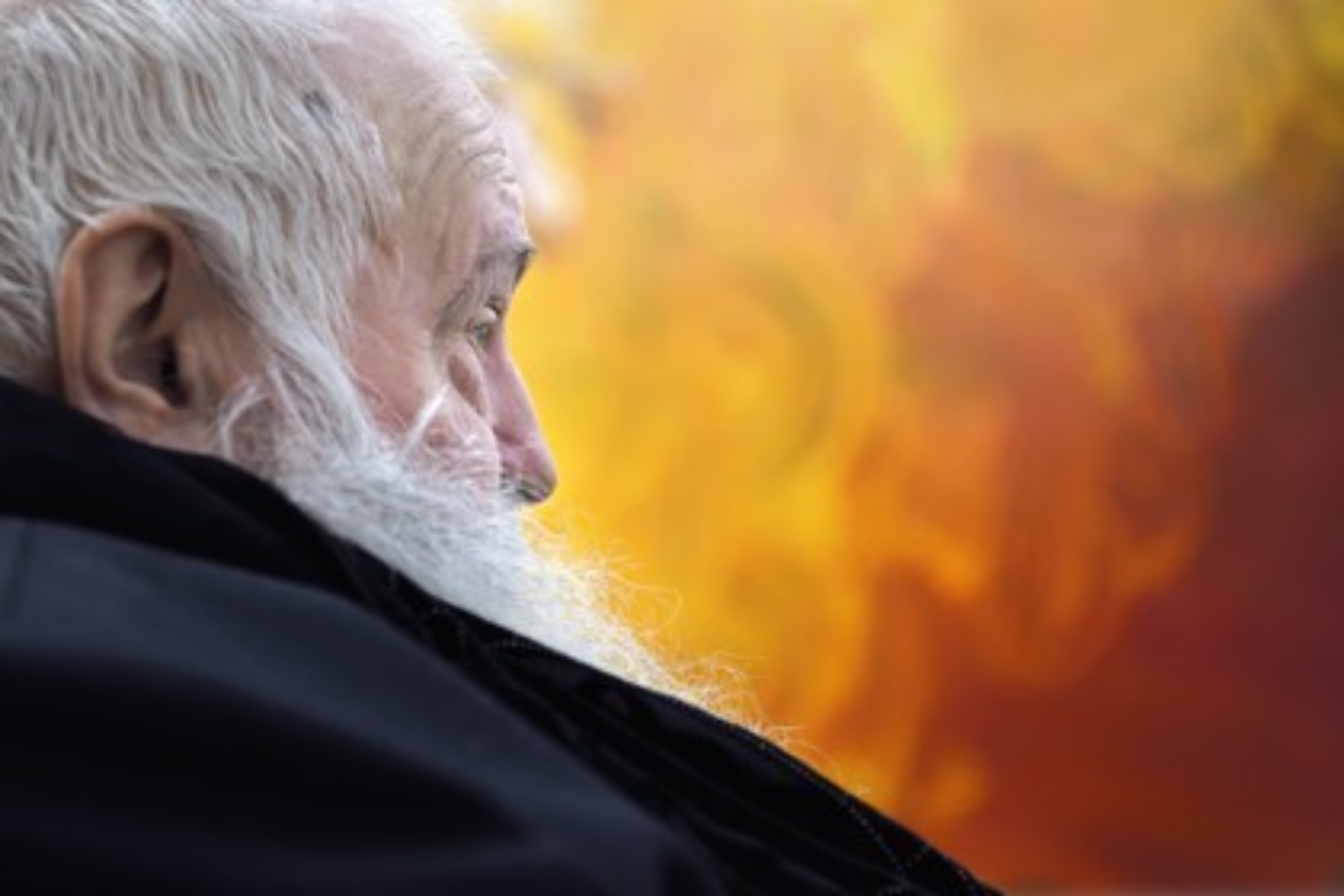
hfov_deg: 28.8
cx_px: 672
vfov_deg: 19.5
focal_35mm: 70
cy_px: 448
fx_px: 2613
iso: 1600
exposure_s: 1/125
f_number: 4
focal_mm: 70
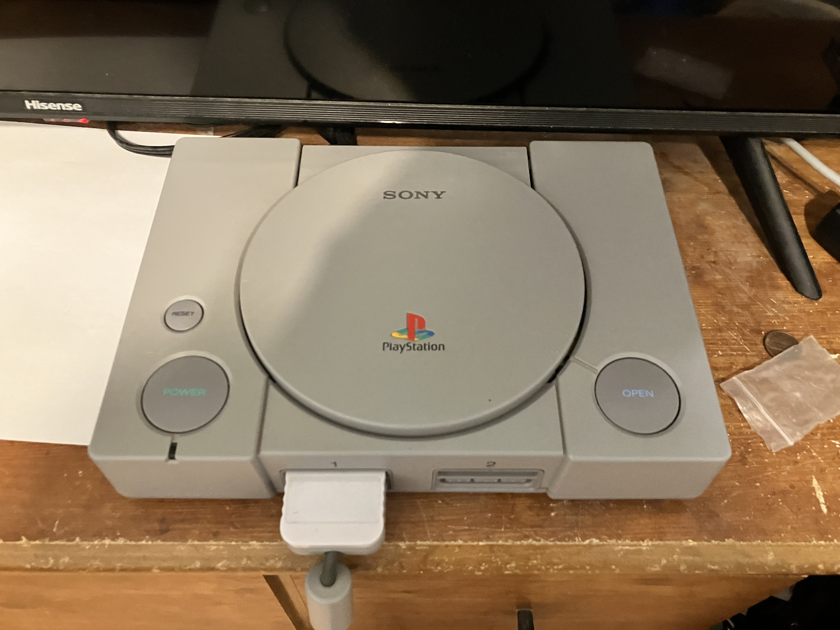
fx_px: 679
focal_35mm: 28
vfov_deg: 49.7
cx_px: 420
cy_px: 315
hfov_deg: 63.4
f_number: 1.8
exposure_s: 1/30
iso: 640
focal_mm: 3.99
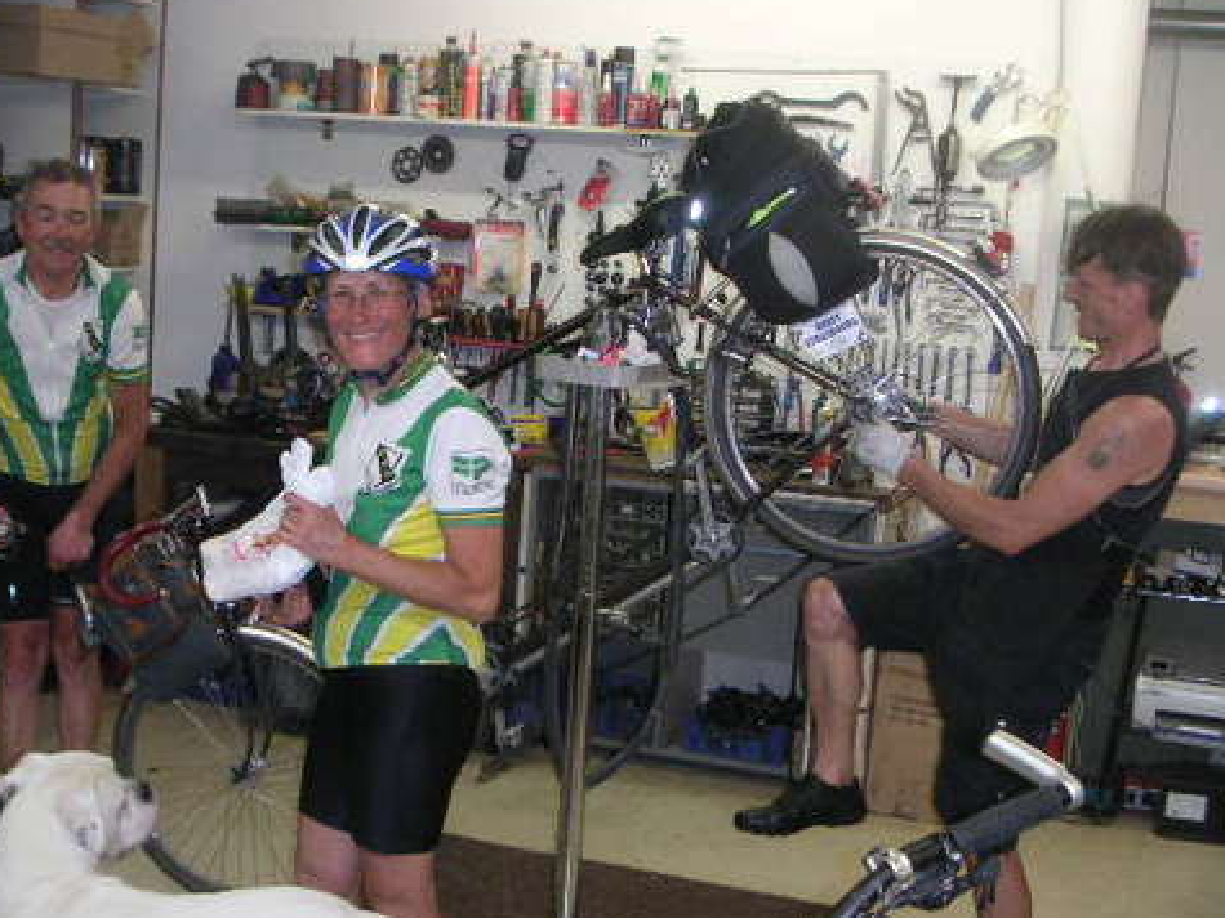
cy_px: 523
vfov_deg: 30.2
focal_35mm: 48
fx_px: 1698
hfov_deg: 39.5
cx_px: 493
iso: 160
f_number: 2.8
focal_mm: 6
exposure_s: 1/45
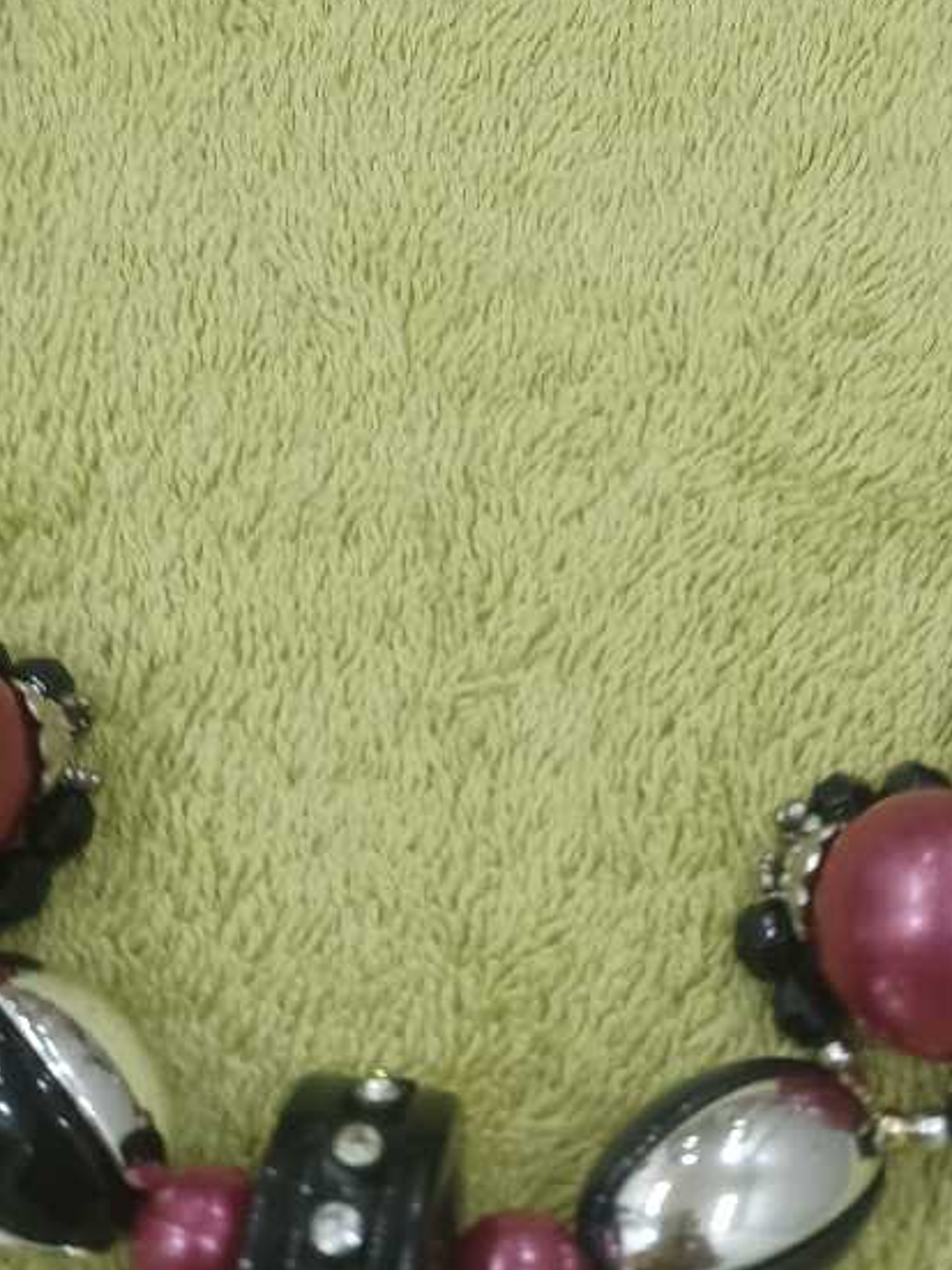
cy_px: 383
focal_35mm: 49
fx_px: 1797
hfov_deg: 29.5
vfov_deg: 38.3
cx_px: 602
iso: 800
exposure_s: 1/25
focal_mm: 4.6
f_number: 1.8
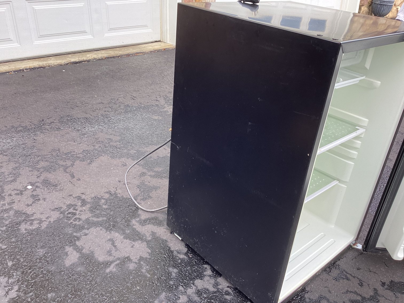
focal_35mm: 31
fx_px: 362
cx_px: 202
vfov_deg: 45.4
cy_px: 152
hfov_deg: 58.3
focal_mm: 3.3
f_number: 2.4
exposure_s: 1/120
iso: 25
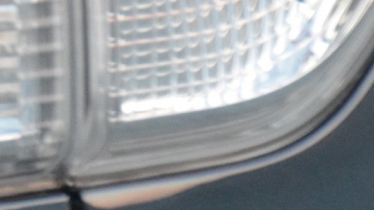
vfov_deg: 0.8
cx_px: -217
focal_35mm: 1610
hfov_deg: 1.3
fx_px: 15967
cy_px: -67
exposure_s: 1/25
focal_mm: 200
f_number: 5.6
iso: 1600
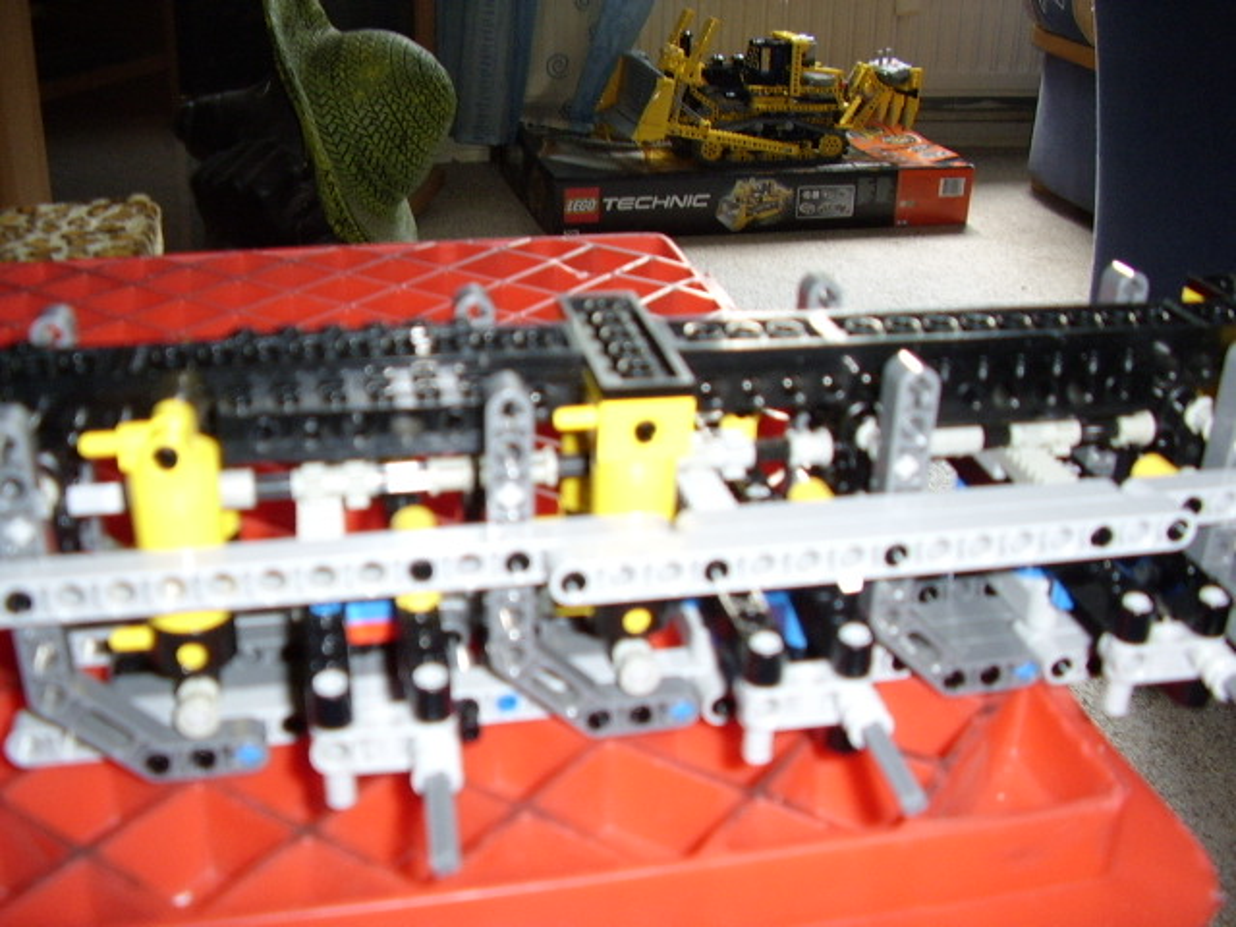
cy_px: 464
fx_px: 1071
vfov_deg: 46.8
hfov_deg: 60.0
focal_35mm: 30
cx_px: 618
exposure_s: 1/30
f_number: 2.9
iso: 183
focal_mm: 5.8
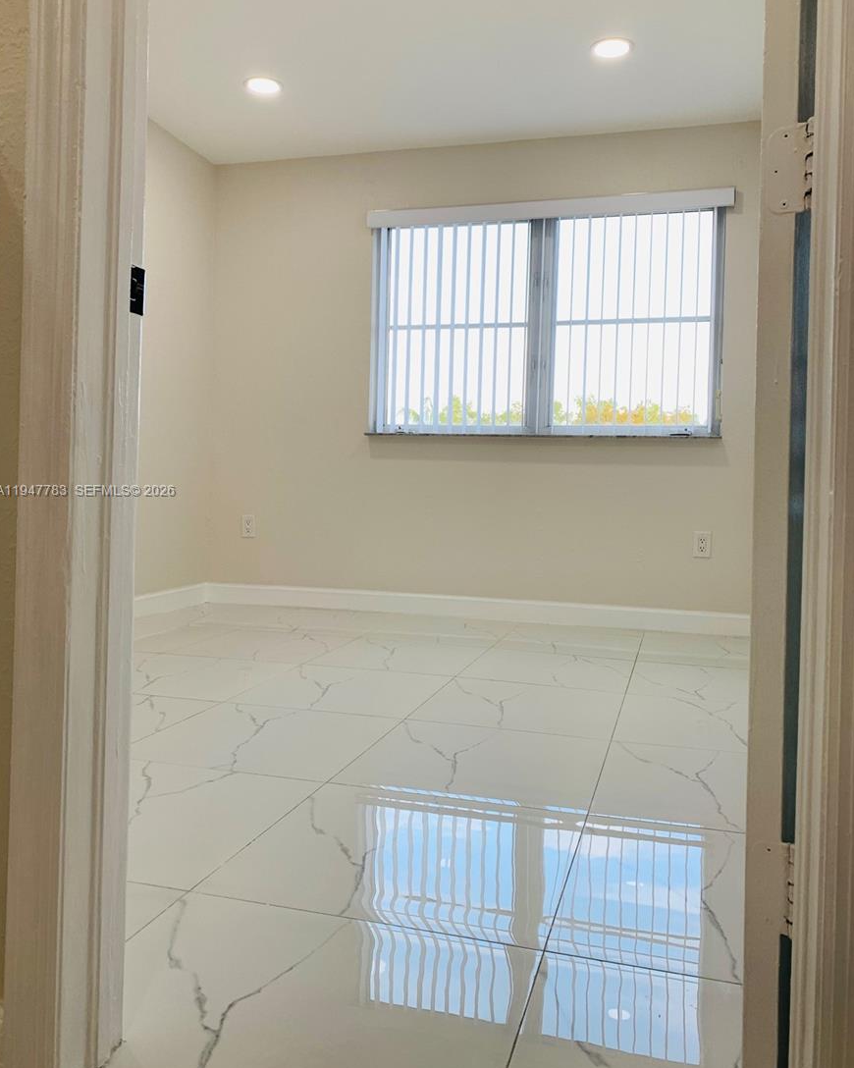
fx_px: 885
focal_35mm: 28
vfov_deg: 62.1
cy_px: 492
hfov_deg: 51.5
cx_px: 435
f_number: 1.8
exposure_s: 1/141
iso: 25
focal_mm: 4.25
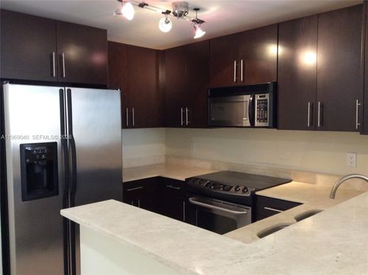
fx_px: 340
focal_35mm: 32
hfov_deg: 56.9
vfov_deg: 44.0
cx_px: 184
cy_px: 138
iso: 160
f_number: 2.4
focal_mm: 3.3
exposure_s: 1/24
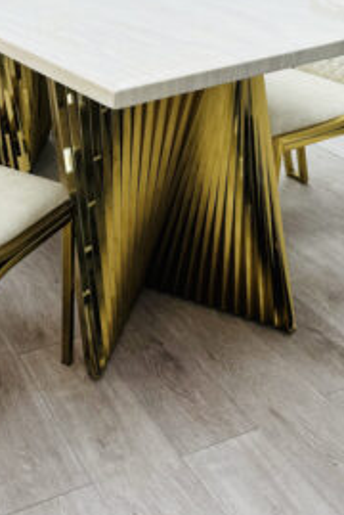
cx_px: 59
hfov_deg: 26.0
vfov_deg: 38.3
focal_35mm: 51
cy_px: 158
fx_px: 729
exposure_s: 1/296
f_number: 1.78
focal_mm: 6.86
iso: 80
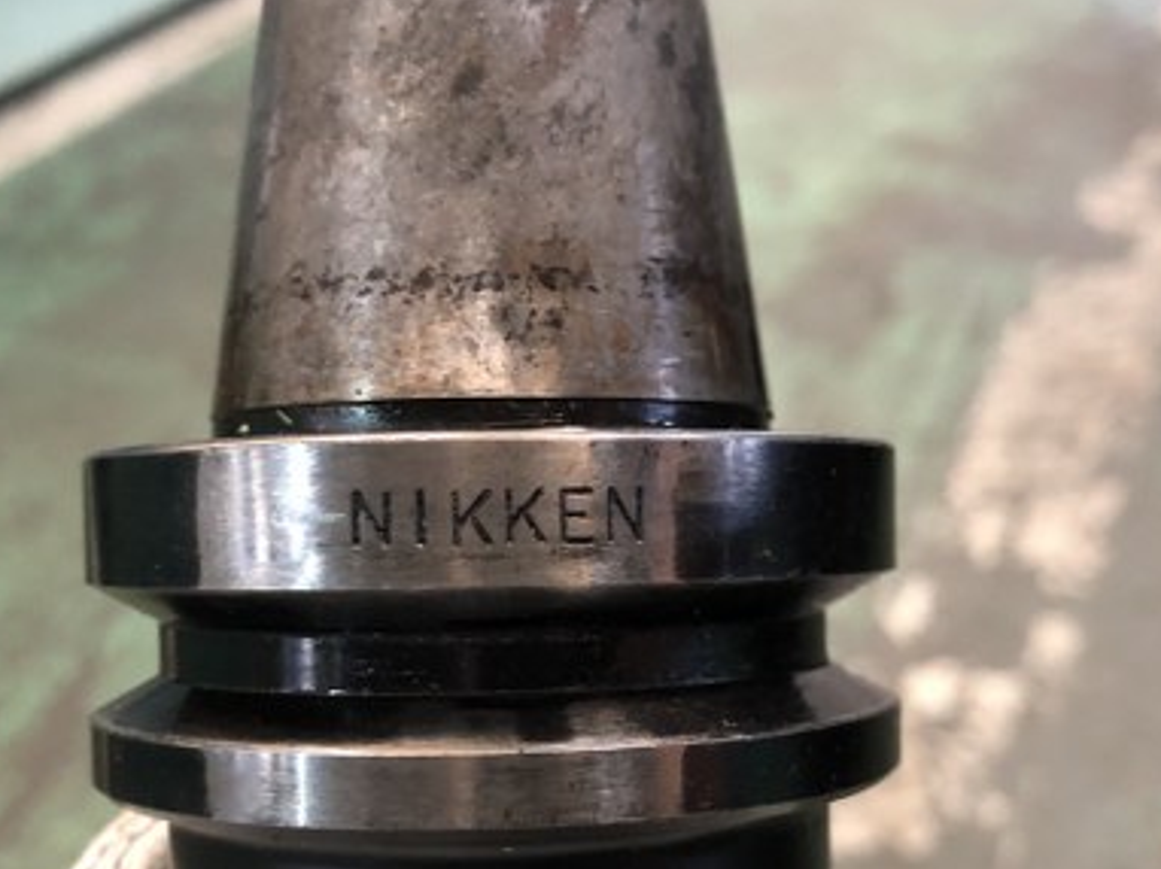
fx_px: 1475
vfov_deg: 32.6
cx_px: 580
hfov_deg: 43.0
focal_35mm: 44
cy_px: 568
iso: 100
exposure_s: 1/13
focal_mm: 4
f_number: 1.8
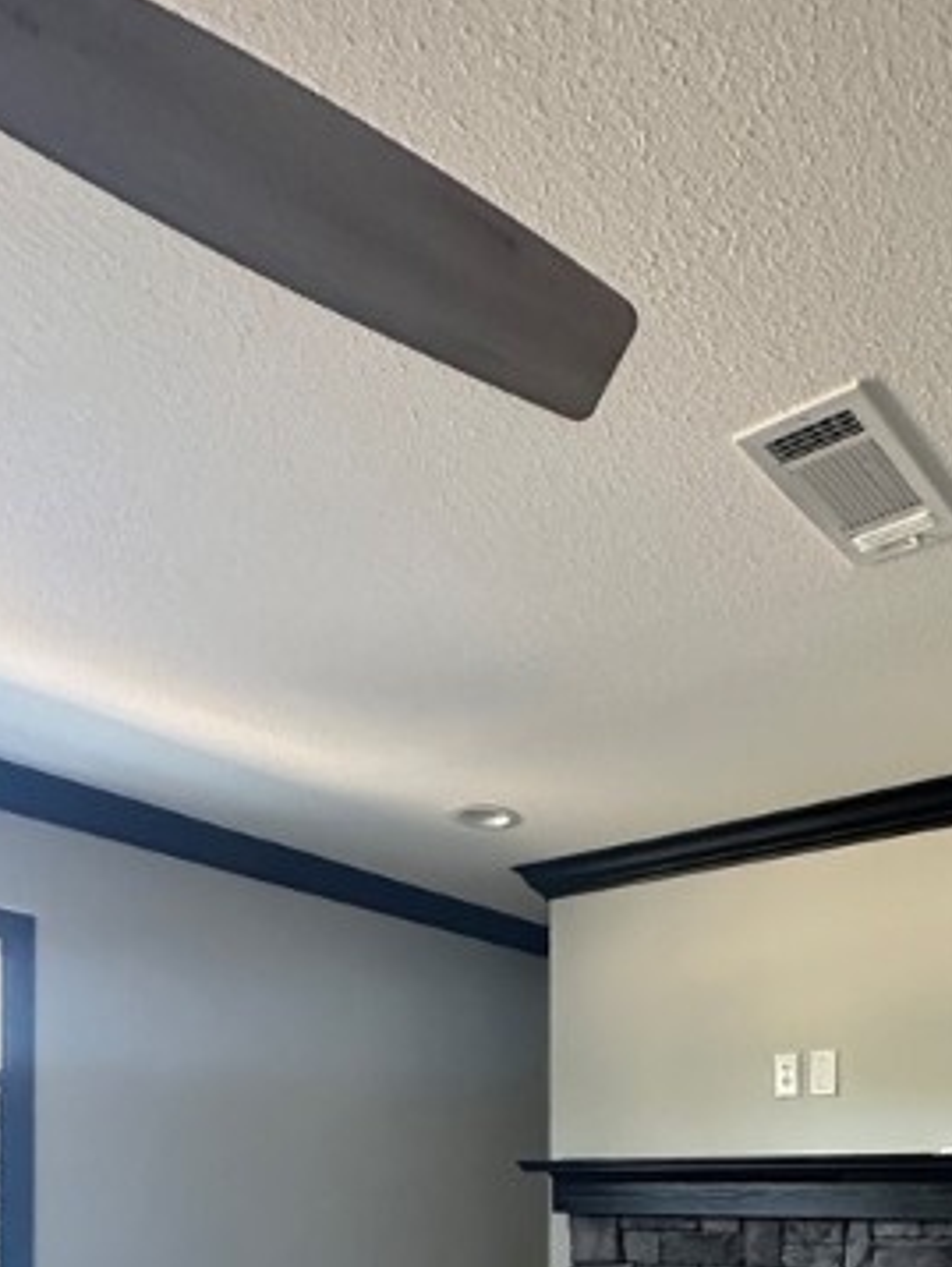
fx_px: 1099
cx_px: 803
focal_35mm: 30
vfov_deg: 51.4
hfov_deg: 43.9
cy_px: 1186
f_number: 2.2
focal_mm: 2.22
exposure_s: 1/60
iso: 800
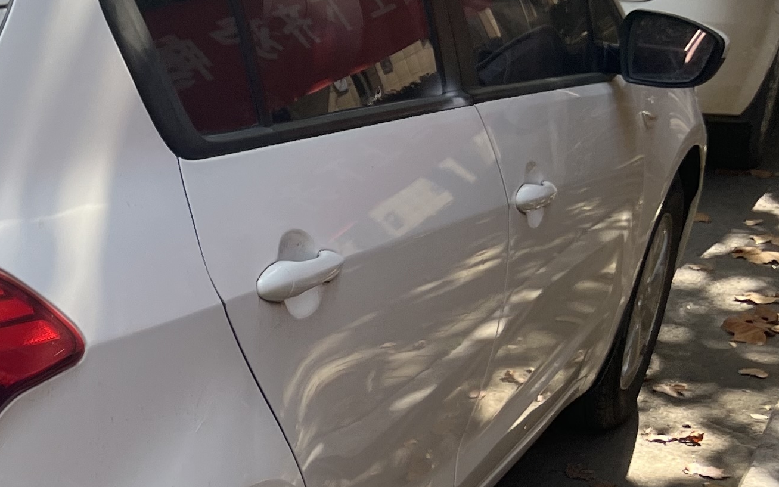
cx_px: -207
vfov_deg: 15.2
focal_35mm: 85
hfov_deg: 22.1
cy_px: 439
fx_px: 1805
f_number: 1.5
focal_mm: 5.7
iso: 50
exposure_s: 1/678
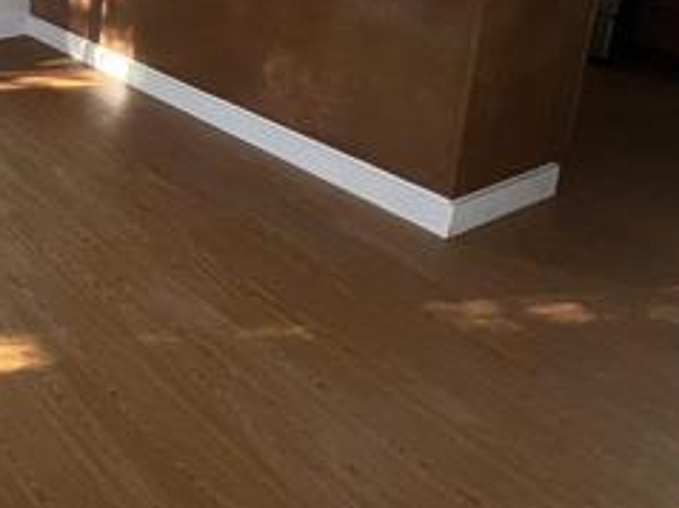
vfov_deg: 35.2
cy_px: -43
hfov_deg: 38.1
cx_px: -148
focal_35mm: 35
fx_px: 686
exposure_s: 1/99
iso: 125
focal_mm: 1.57
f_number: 1.8
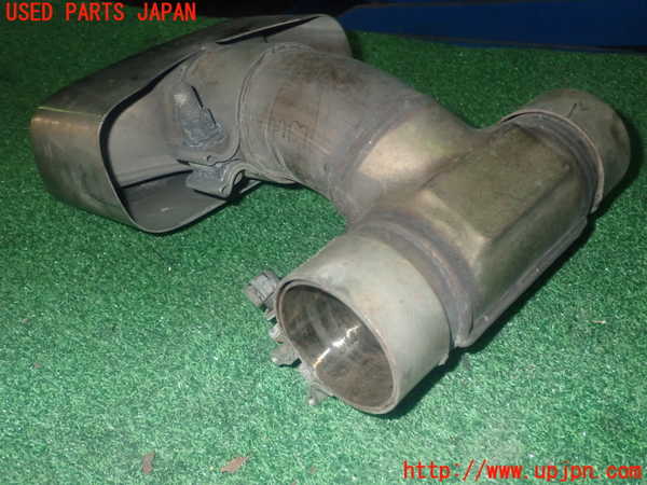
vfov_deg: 39.7
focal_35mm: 36
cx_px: 324
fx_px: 673
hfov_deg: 51.4
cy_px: 242
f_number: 7.1
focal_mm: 6.37
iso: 800
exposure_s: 1/40
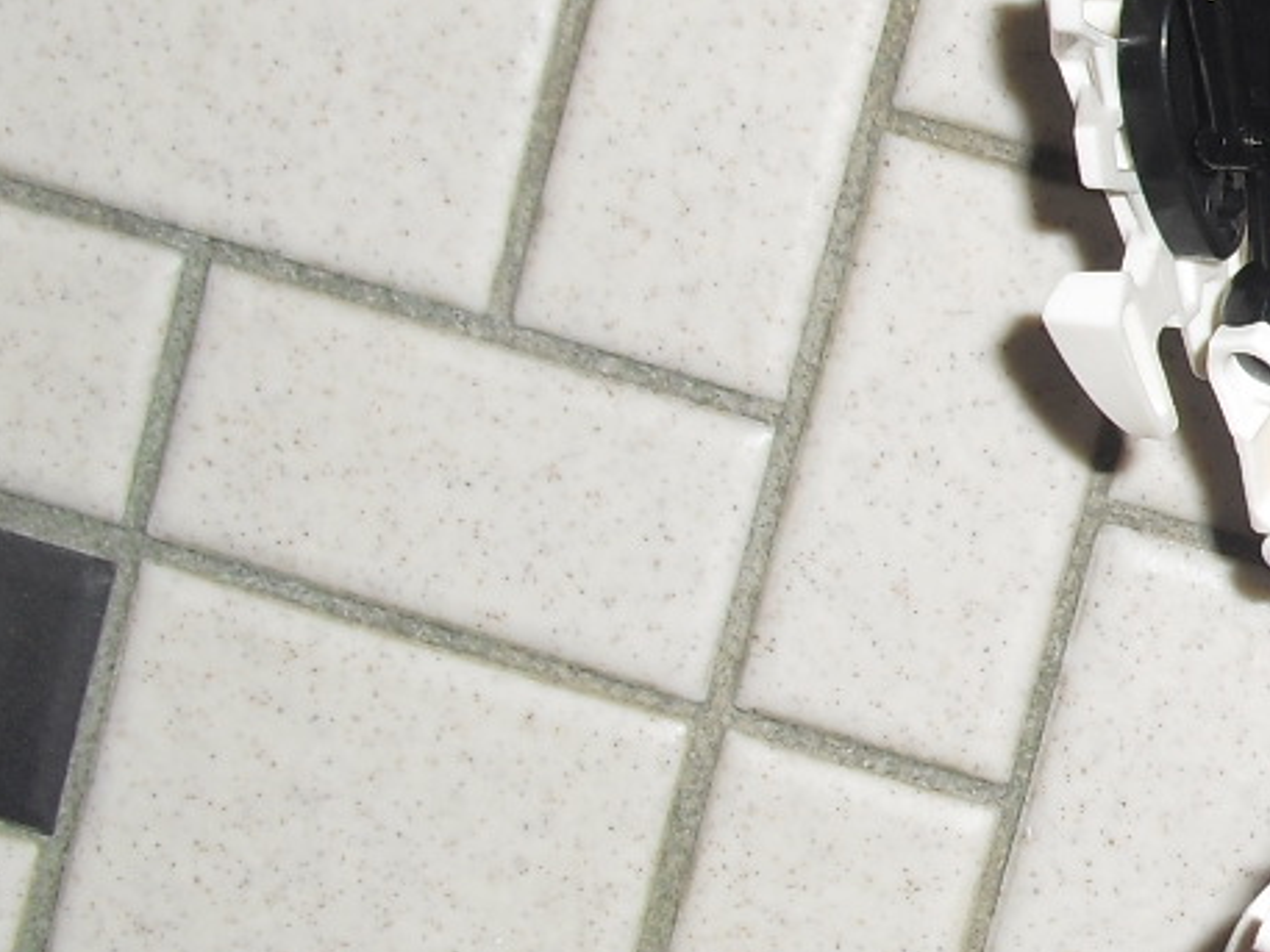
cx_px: 1851
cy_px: 172
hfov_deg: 14.7
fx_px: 4624
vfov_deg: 11.7
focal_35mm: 126
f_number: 3.1
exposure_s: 1/60
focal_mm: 6.3
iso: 64
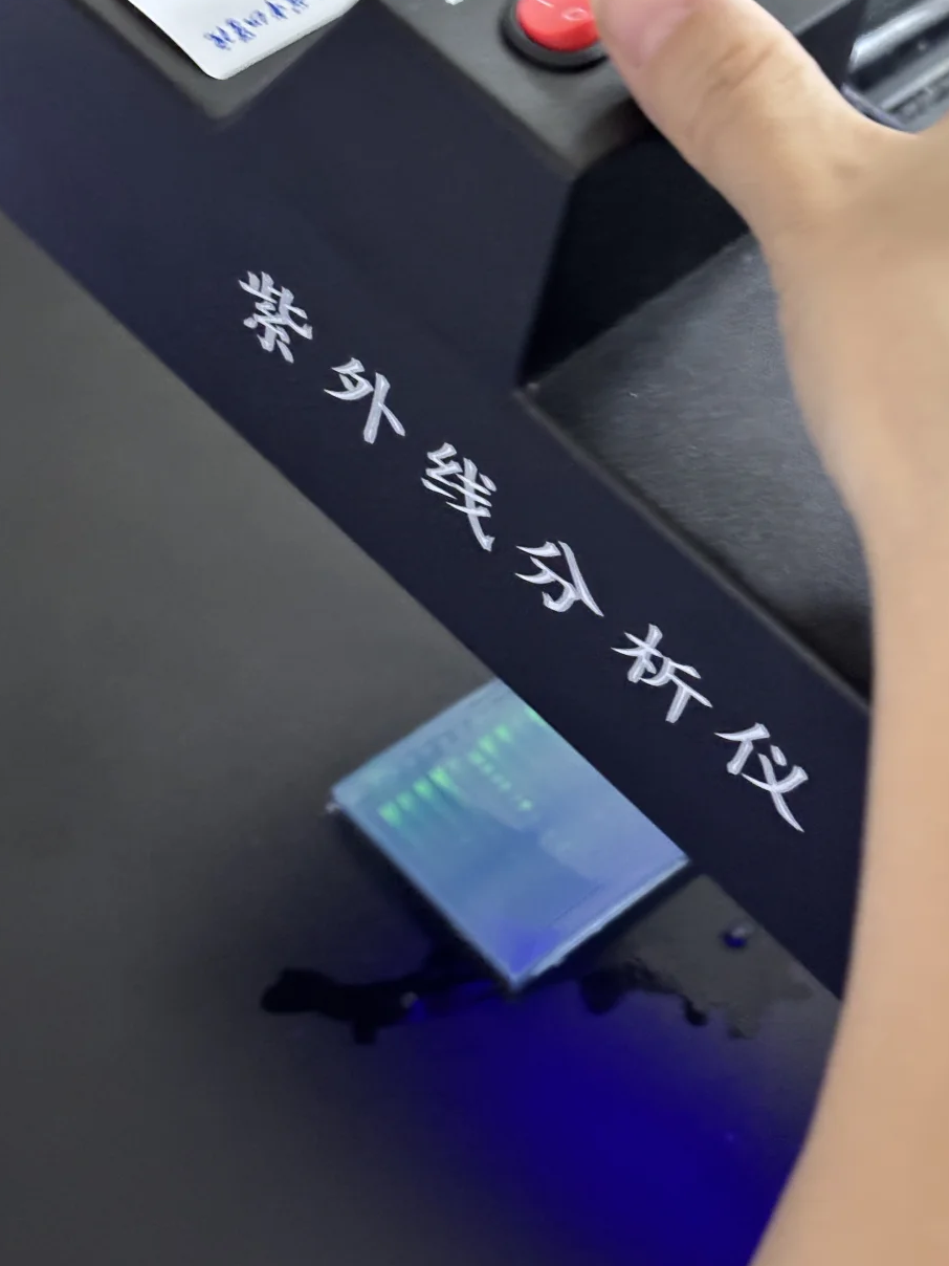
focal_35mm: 62
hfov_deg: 23.6
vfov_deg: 31.2
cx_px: 558
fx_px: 2266
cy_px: 580
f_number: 1.6
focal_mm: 5.96
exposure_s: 1/20
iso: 400
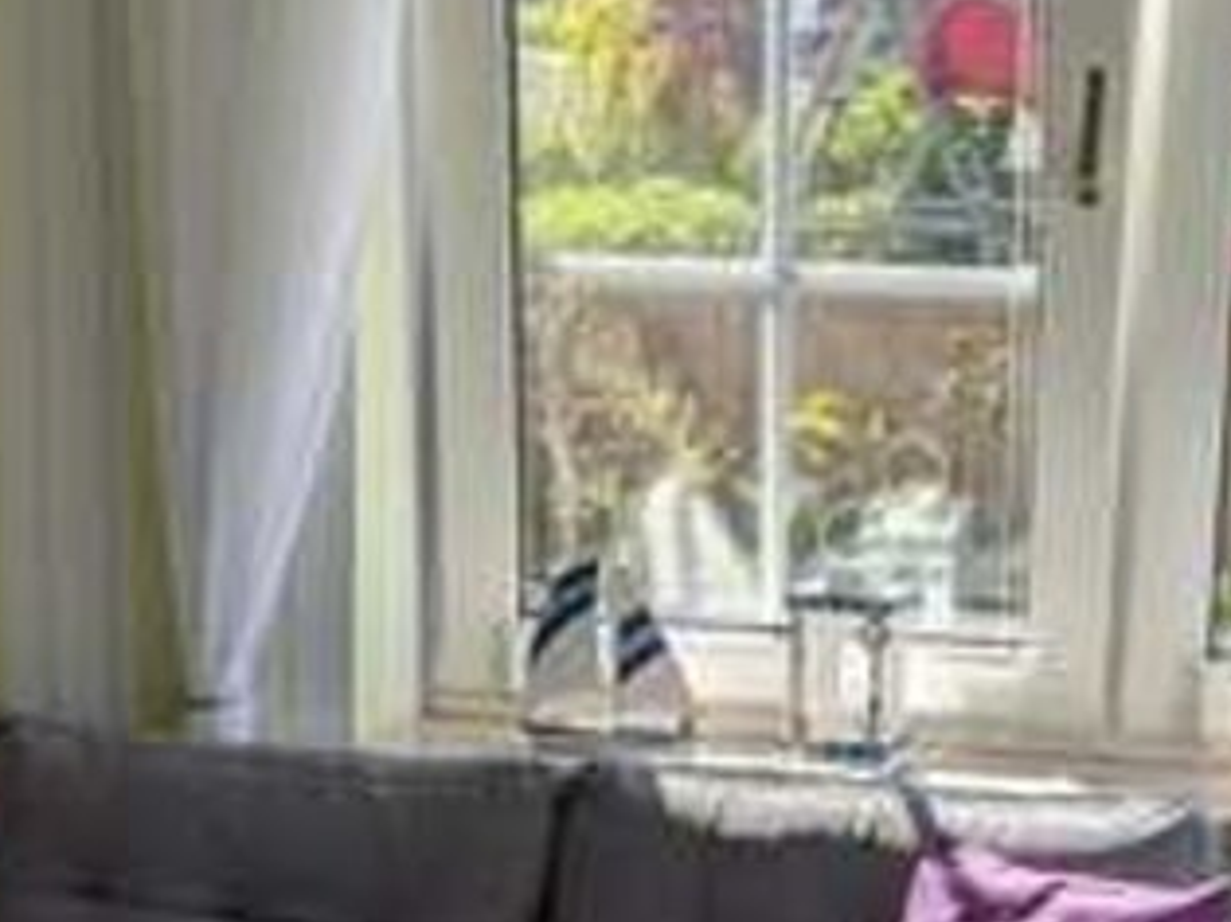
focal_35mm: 103
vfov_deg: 13.9
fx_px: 3661
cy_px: 1094
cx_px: 598
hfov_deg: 19.1
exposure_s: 1/1304
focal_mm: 4.38
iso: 54
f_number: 1.73
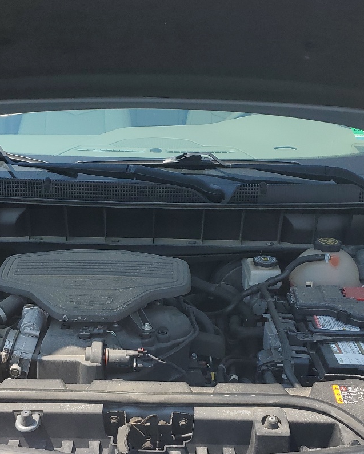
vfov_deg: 36.4
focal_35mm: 51
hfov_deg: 29.6
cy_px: 294
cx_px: 153
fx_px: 687
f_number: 1.5
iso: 50
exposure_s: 1/2000
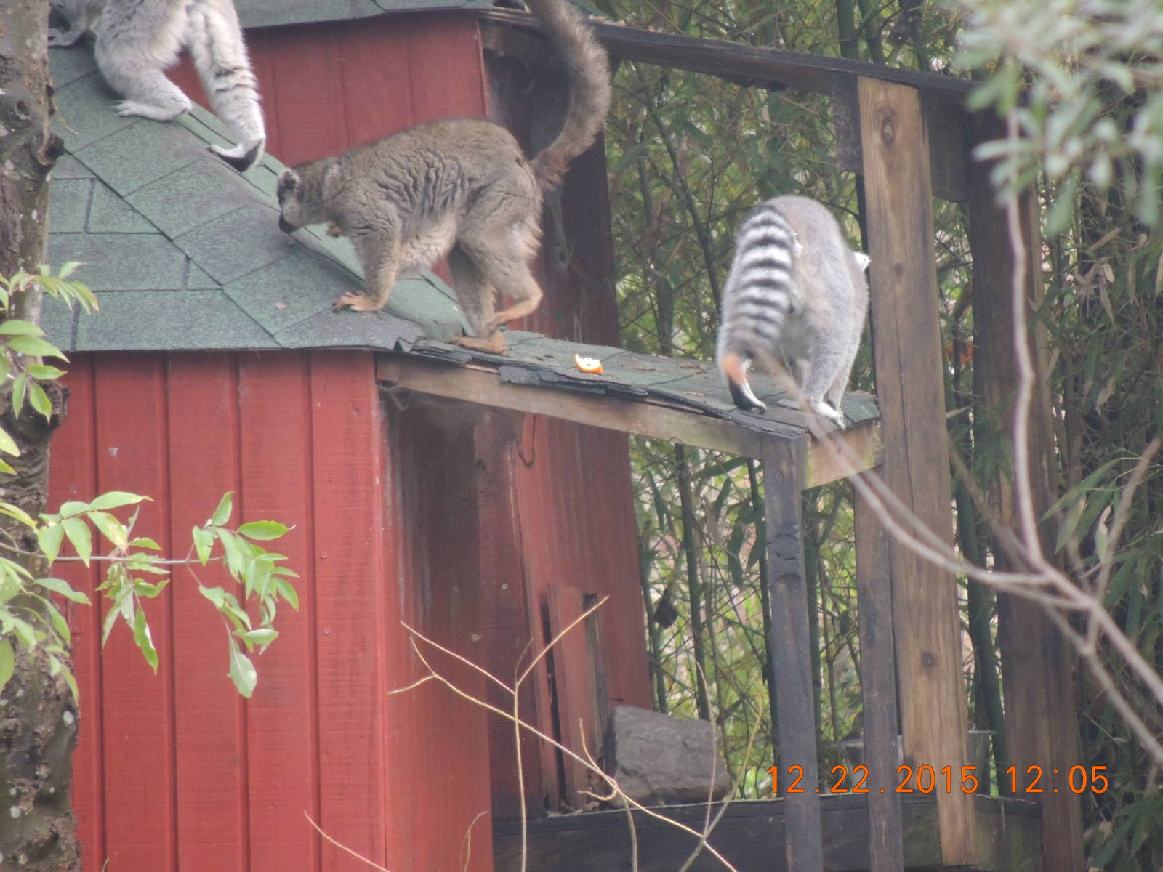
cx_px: 582
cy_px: 436
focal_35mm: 1000
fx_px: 33597
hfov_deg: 2.0
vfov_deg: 1.5
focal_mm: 180
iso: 800
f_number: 5.9
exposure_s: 1/160
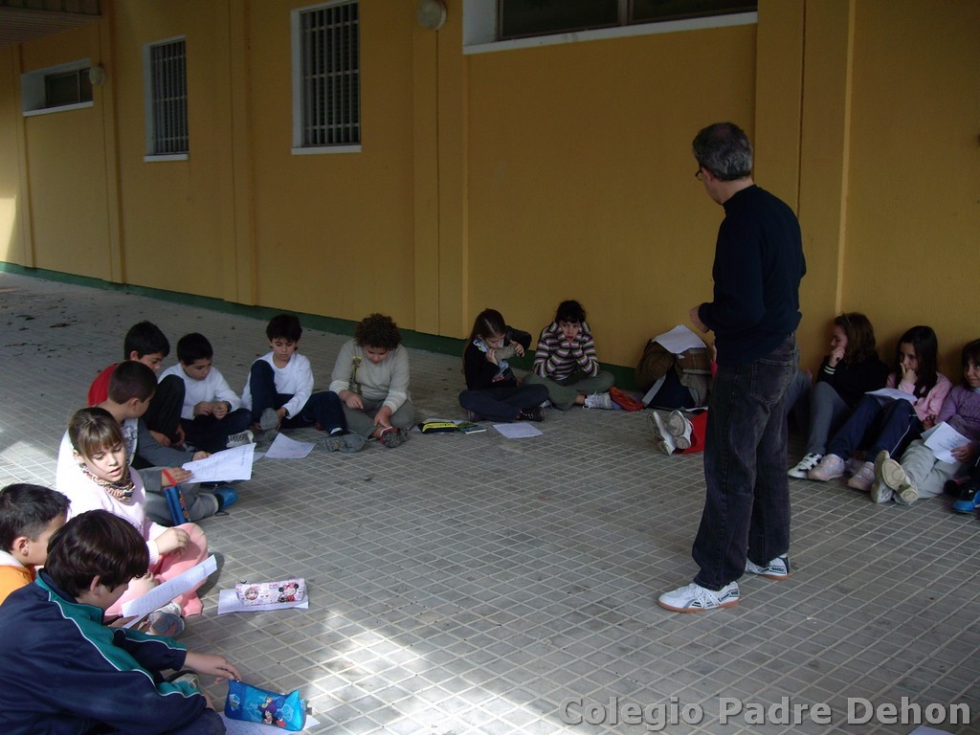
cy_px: 368
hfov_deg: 49.0
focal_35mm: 38
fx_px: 1076
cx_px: 490
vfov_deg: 37.7
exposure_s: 1/200
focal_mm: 6.2
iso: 64
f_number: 2.7
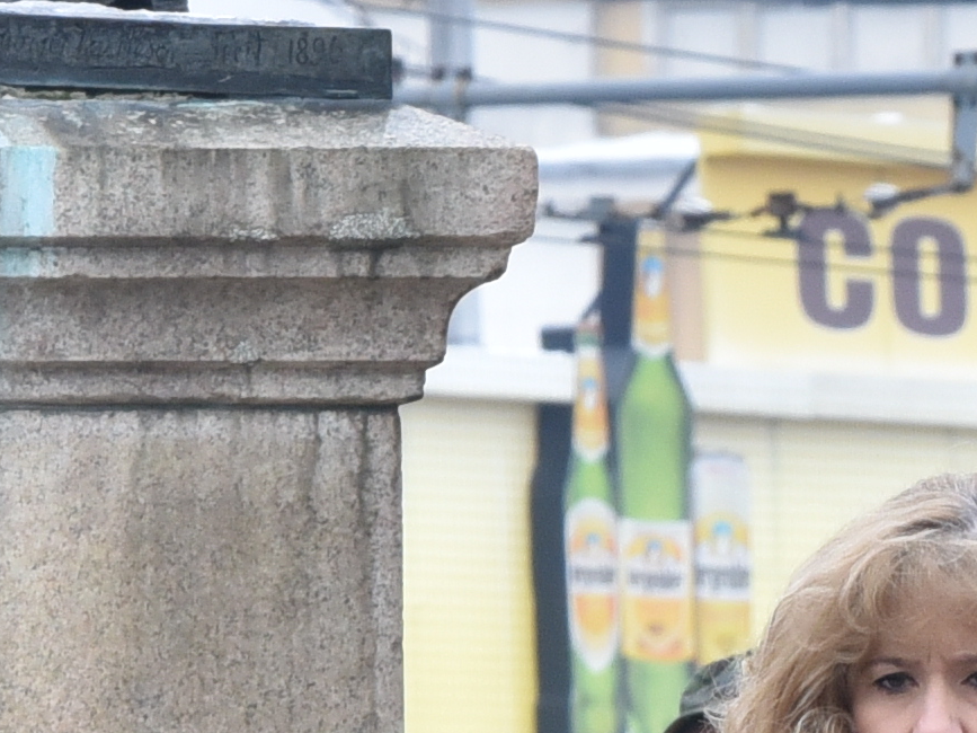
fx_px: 32961
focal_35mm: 1168
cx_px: 1457
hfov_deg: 1.7
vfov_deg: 1.3
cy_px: 1326
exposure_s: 1/400
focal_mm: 175
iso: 1250
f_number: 13
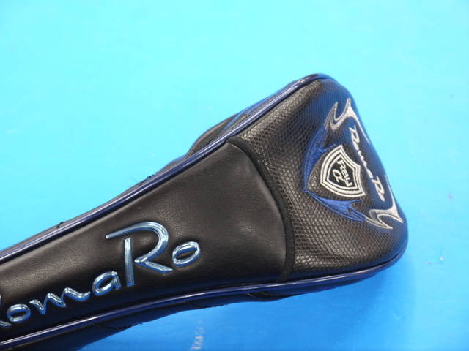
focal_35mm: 74
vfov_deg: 19.9
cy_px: 176
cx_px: 234
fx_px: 1003
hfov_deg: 26.3
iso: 800
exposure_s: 1/60
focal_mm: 37
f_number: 5.4
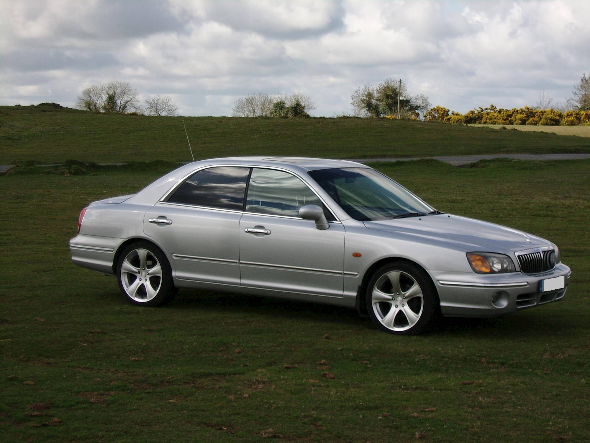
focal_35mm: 84
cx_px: 295
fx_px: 1432
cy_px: 222
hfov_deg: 23.3
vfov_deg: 17.6
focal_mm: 13.96
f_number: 4.3
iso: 50
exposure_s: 1/594
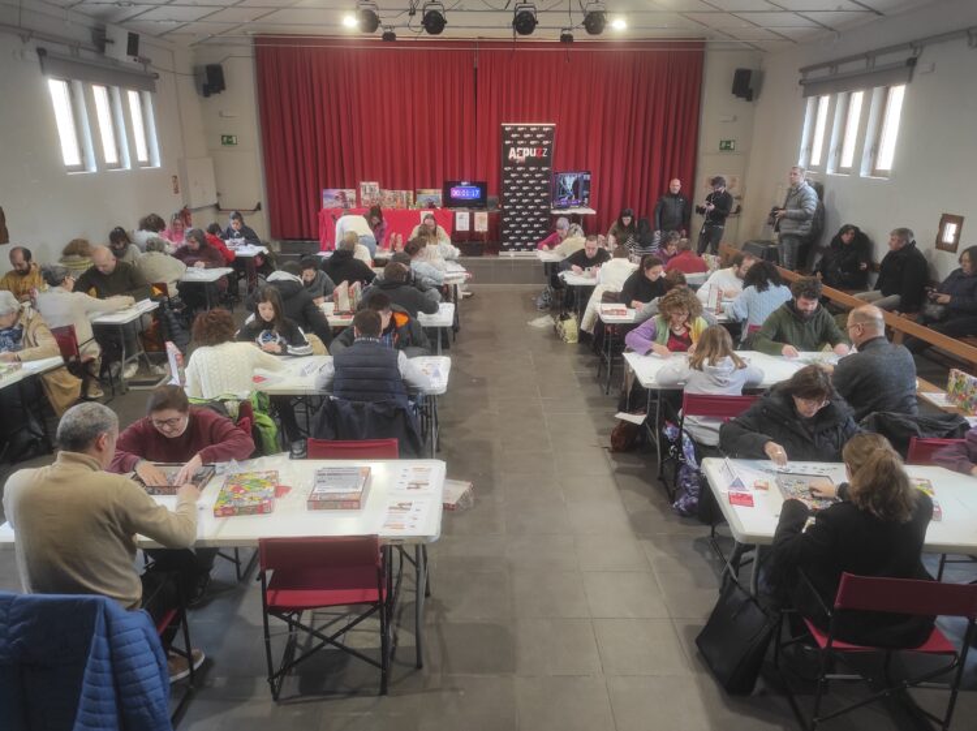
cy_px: 366
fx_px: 705
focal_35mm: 25
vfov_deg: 54.8
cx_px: 488
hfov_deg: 69.4
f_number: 1.89
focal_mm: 5.43
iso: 189
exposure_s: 1/50
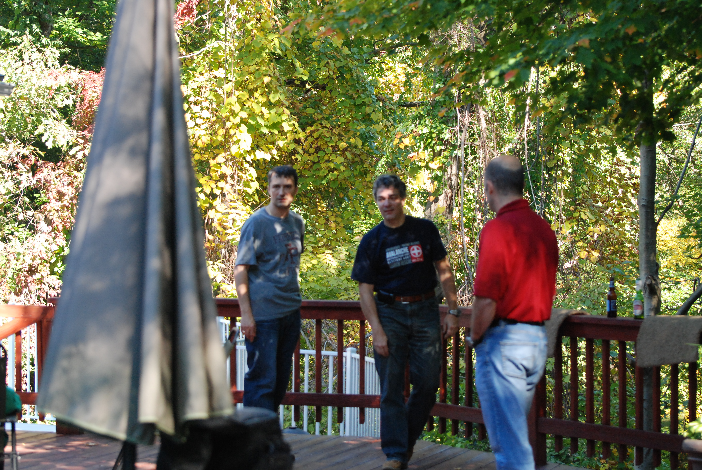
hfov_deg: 19.4
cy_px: 235
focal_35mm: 105
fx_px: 2050
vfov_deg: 13.1
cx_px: 351
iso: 800
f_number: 4.5
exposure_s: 1/250
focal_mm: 70
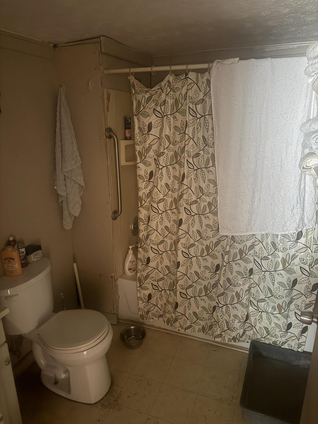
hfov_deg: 56.8
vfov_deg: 71.6
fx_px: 294
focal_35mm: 24
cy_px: 212
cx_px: 159
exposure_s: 1/17
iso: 1250
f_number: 1.78
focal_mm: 6.76
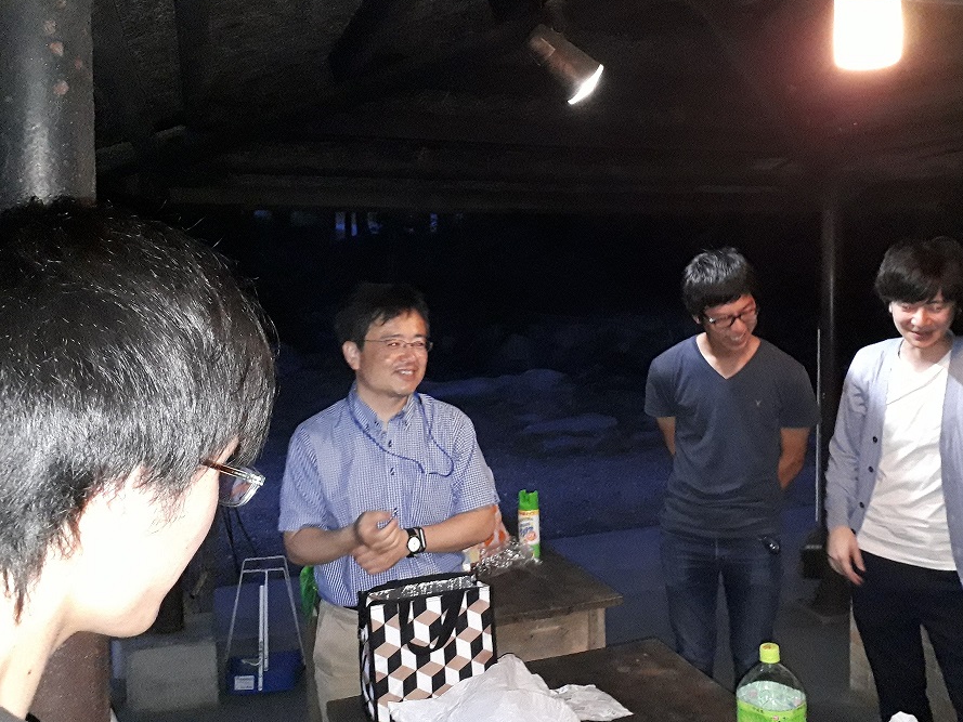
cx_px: 520
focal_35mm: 35
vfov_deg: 40.5
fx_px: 974
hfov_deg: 52.6
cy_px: 280
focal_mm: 3.6
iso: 800
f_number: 1.9
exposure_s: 1/17
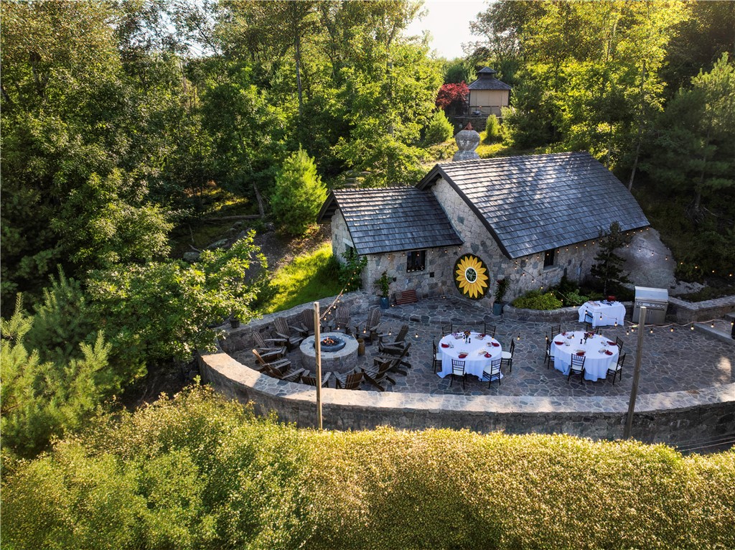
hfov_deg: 71.6
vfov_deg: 56.7
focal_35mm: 24
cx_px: 368
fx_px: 509
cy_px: 275
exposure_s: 1/15
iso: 220
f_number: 2.8
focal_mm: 12.29
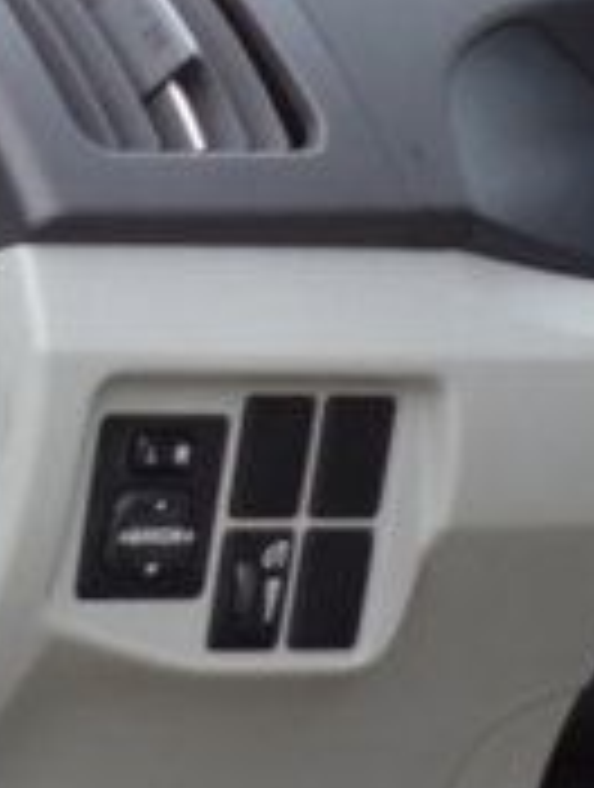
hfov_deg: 3.7
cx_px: 868
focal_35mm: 404
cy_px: 847
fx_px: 9210
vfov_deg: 4.9
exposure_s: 1/60
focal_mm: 48
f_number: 5.3
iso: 280
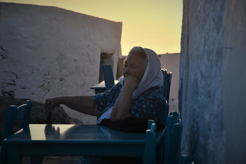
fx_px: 1018
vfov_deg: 9.2
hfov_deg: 13.8
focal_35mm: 149
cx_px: 120
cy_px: 70
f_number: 8
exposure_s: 1/250
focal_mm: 85
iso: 160
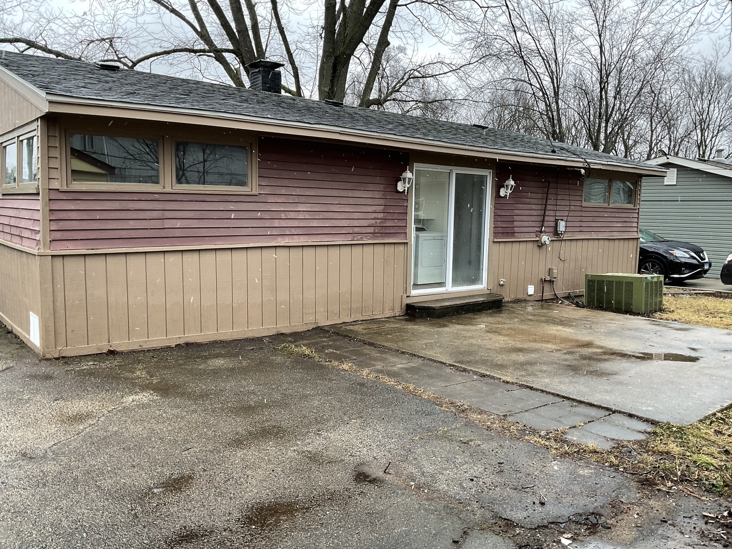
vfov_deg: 48.2
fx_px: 613
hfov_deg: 61.7
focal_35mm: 29
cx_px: 366
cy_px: 274
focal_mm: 3
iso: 32
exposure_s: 1/120
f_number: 1.8
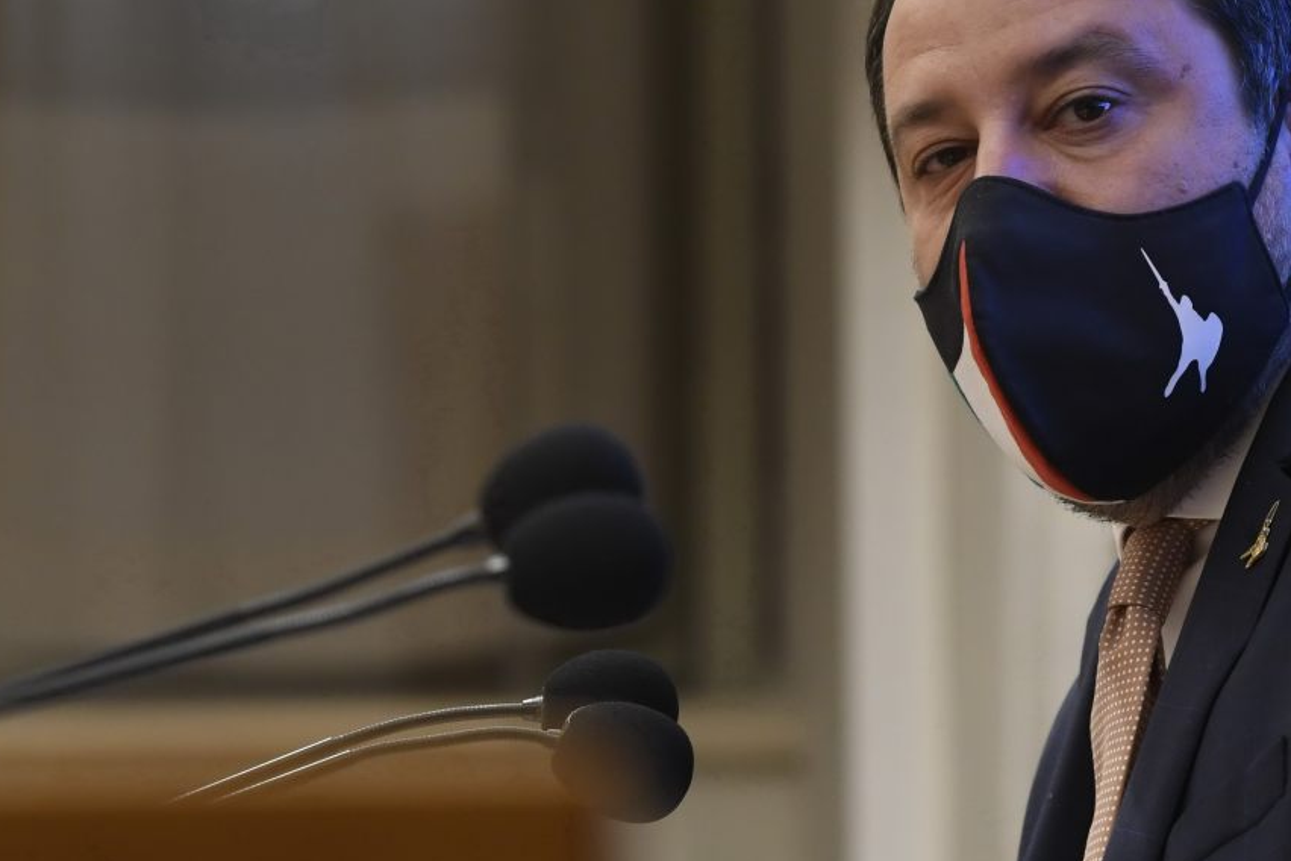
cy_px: 311
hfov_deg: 6.5
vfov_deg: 4.3
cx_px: 747
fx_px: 11367
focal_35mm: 317
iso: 2500
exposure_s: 1/200
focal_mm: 150
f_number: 5.6
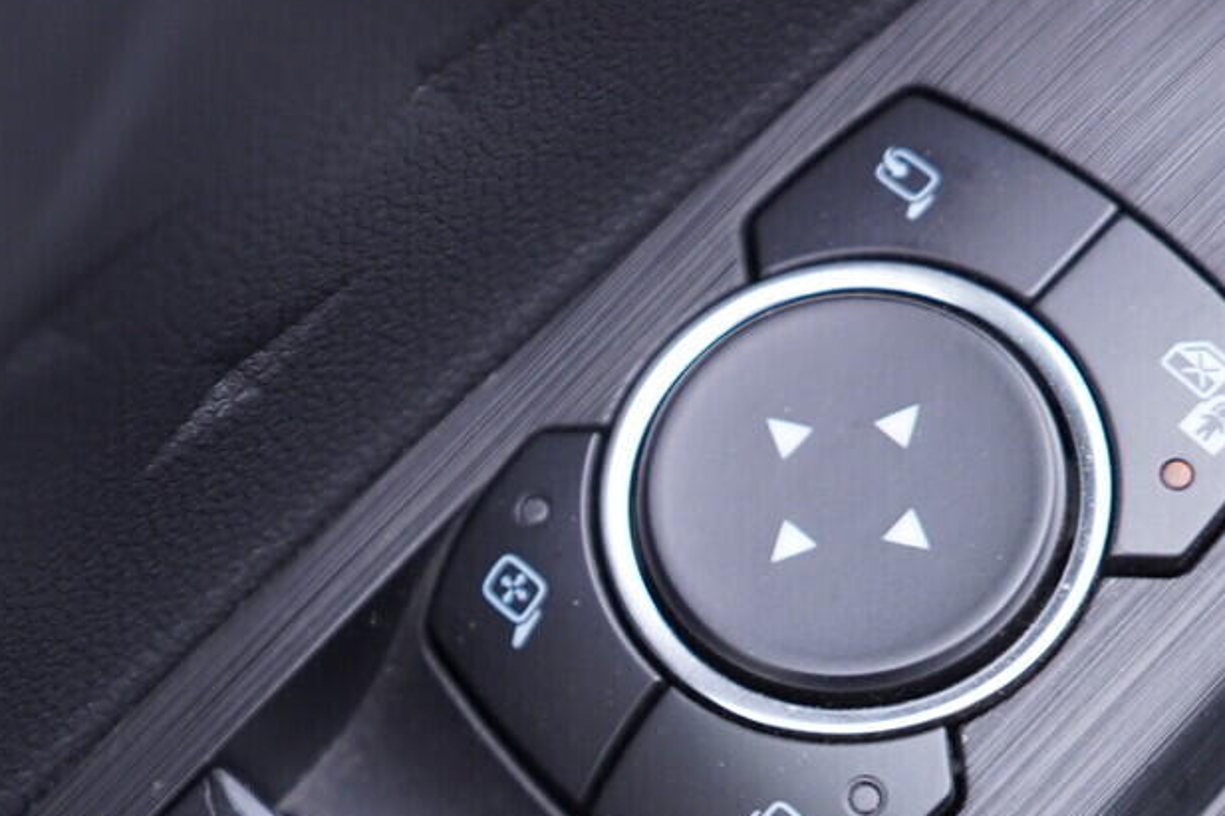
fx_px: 2857
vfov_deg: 15.8
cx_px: 467
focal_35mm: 84
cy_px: 893
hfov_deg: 24.1
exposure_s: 1/40
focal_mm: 24
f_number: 2.8
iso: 250
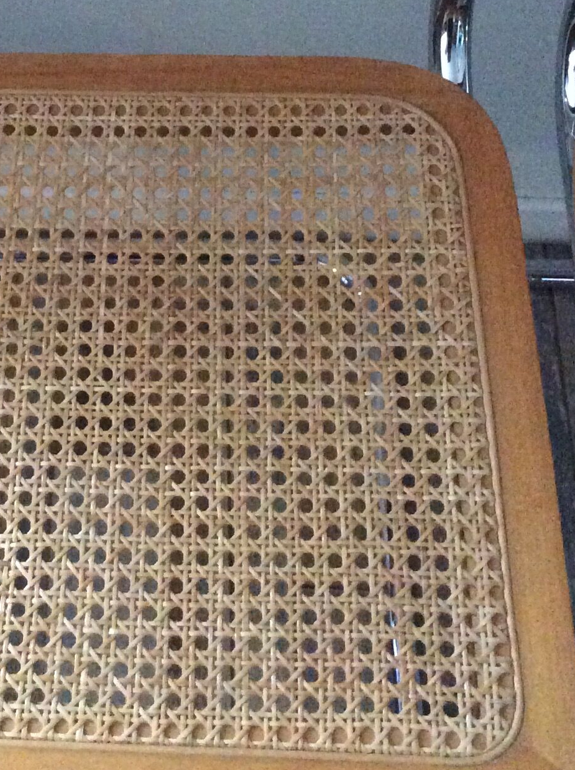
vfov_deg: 27.9
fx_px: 1487
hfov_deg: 21.5
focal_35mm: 67
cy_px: 75
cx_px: 77
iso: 500
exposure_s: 1/17
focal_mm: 3.3
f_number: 2.4
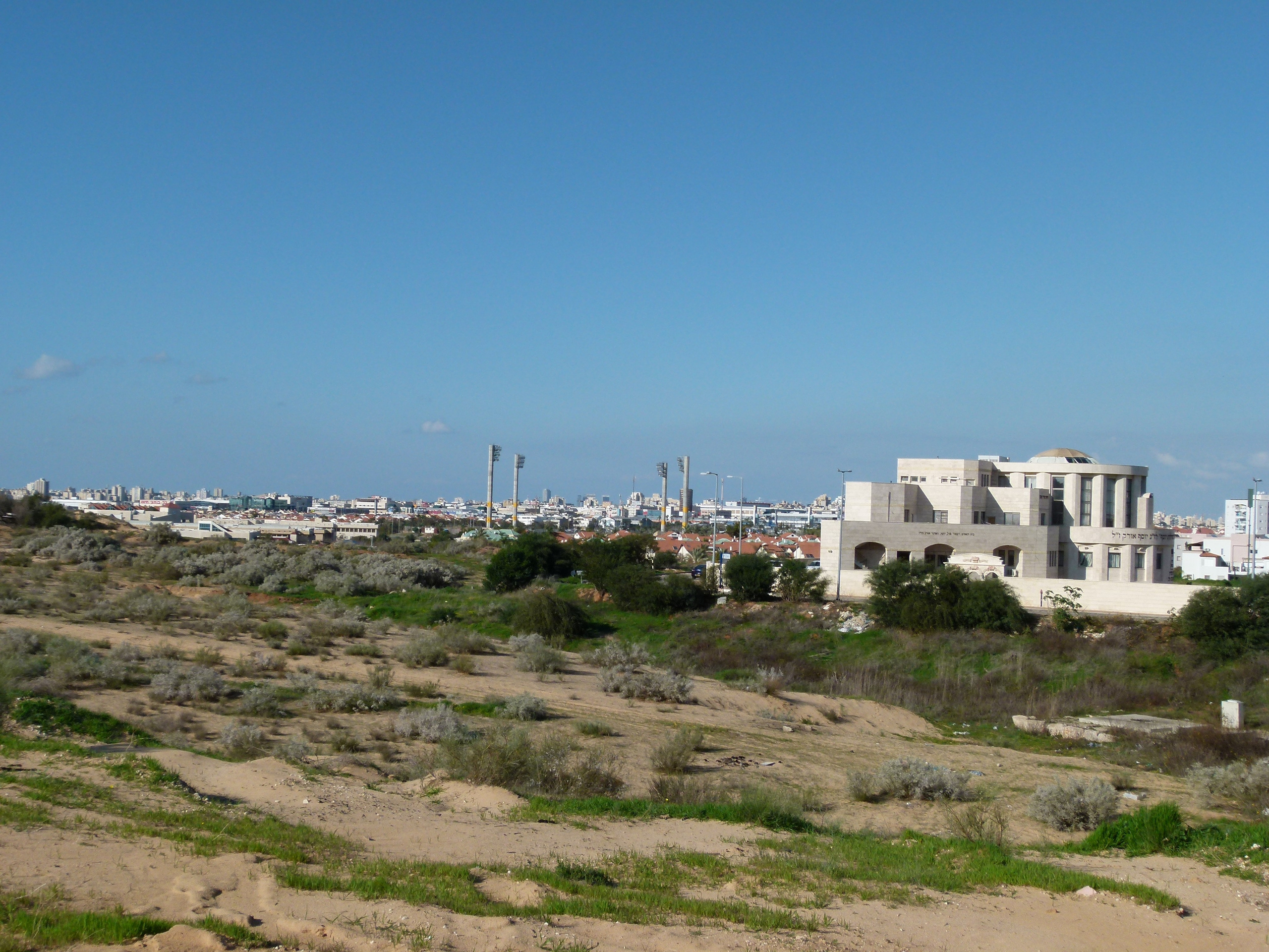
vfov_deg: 32.9
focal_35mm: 44
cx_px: 634
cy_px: 476
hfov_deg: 42.9
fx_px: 1613
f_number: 4
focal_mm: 7.9
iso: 100
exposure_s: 1/1600
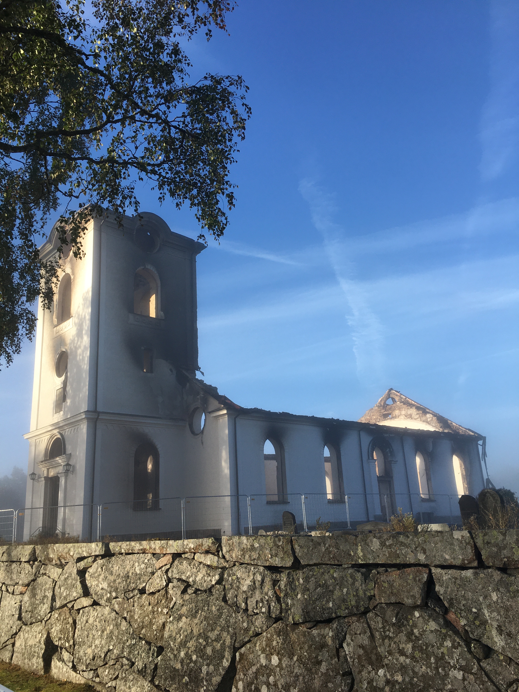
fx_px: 580
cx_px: 260
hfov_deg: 48.2
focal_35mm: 29
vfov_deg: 61.7
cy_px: 346
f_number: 2.2
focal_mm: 4.15
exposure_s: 1/793
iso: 25
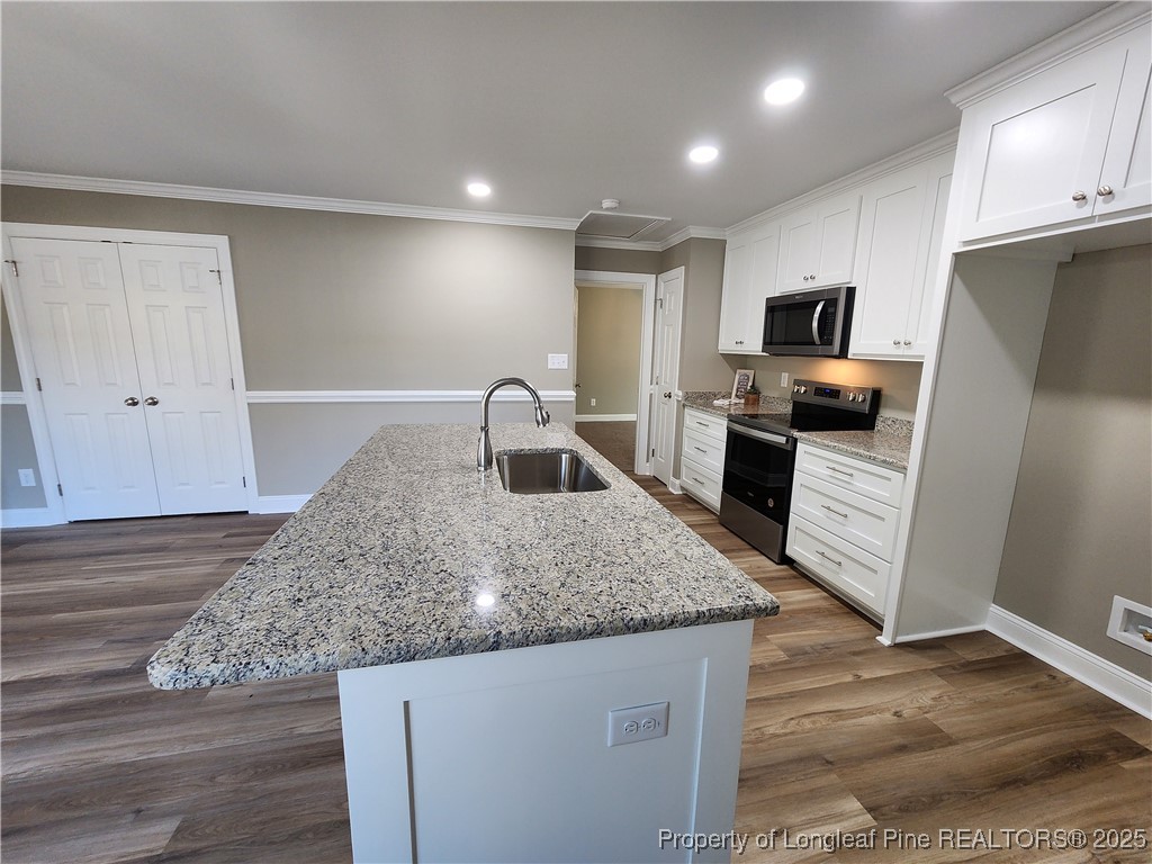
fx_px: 433
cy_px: 432
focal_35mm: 13
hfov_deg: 106.2
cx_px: 576
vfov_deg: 89.9
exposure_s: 1/60
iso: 160
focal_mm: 2.2
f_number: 2.2
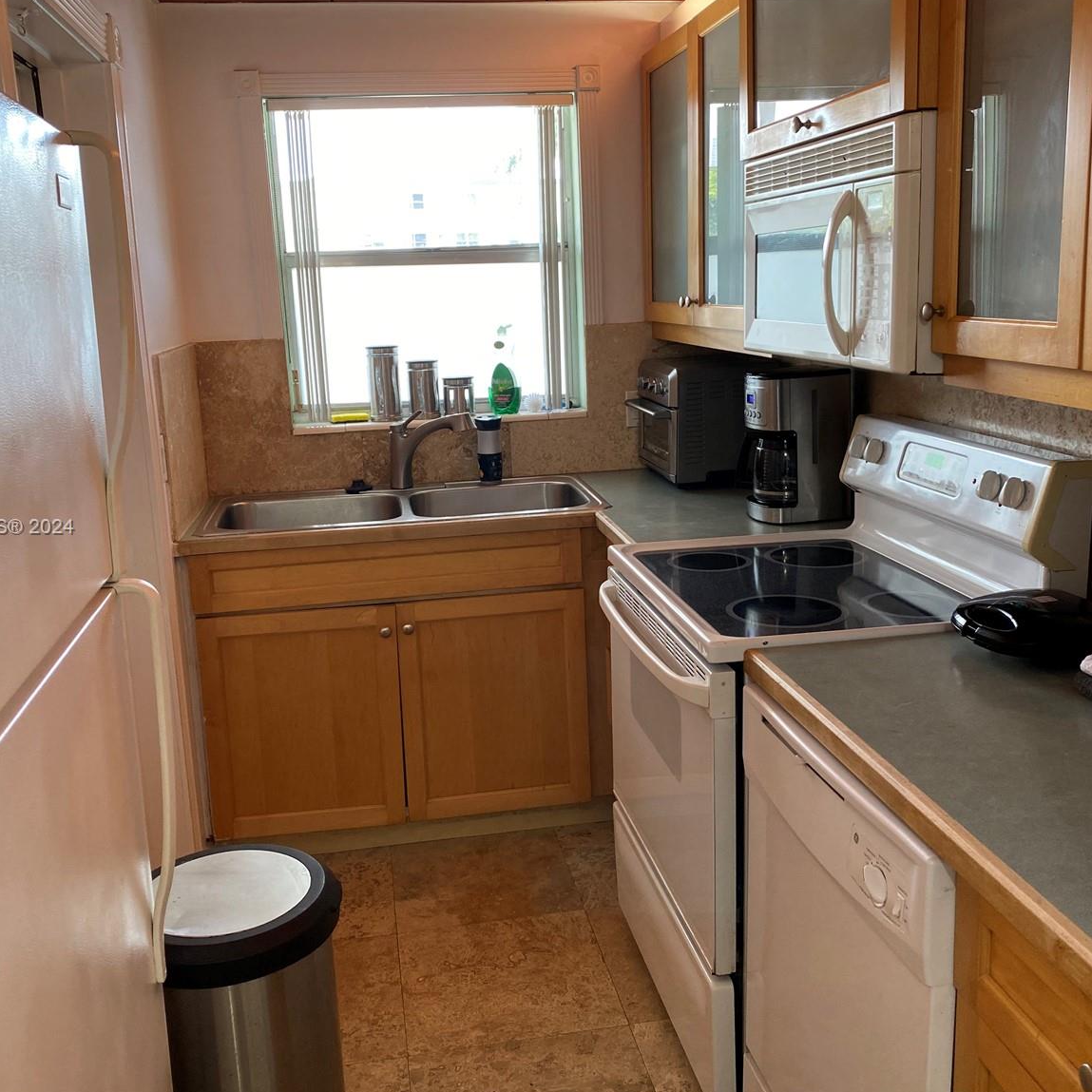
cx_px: 530
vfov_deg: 51.1
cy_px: 528
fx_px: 1142
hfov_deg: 51.1
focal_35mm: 32
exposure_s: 1/120
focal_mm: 4.25
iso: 125
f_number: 1.8
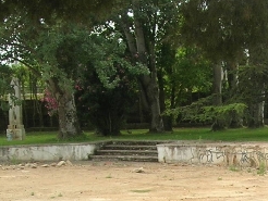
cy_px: 346
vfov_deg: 9.2
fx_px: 1209
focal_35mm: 156
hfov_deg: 12.4
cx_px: 306
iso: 64
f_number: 4.8
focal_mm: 7.8
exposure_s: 1/120
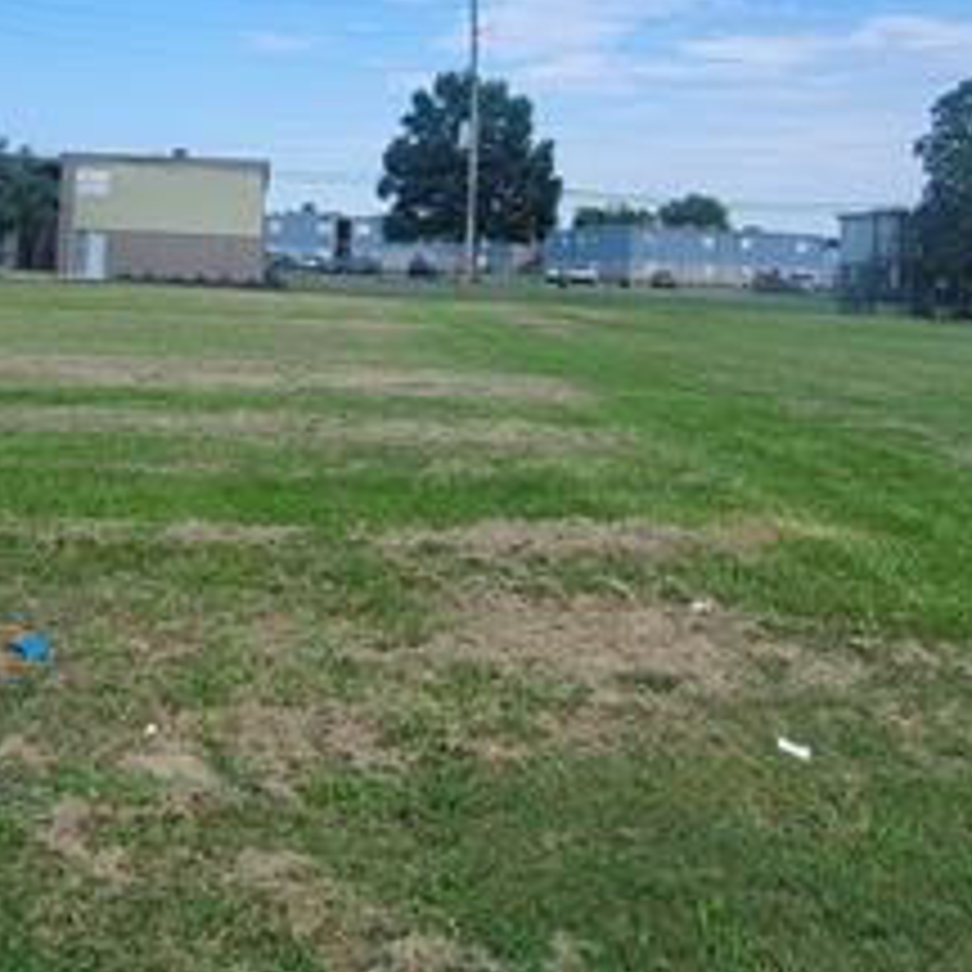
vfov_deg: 44.4
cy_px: 108
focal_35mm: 34
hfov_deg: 47.1
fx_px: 1080
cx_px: 274
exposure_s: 1/1135
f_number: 2.2
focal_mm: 2.2
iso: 64
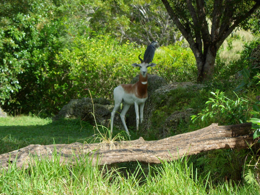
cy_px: 98
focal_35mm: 270
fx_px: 2028
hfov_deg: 7.3
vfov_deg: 5.5
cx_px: 130
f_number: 5.9
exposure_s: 1/250
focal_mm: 46.8
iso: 80
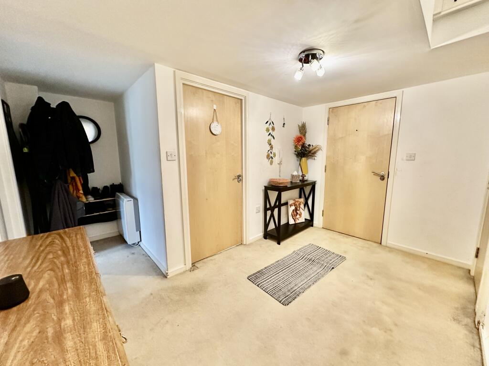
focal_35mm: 14
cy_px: 183
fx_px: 198
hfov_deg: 102.1
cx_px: 244
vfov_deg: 85.7
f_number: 2.2
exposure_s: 1/50
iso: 500
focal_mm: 2.22
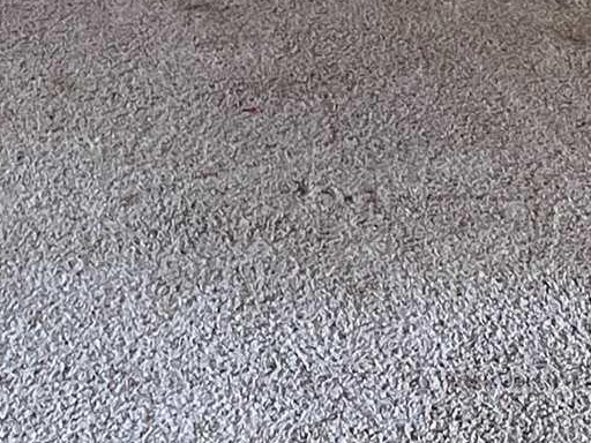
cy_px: -753
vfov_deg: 8.4
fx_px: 2663
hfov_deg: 12.2
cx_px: -211
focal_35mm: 156
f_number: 1.5
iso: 160
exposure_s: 1/60
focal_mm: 5.7
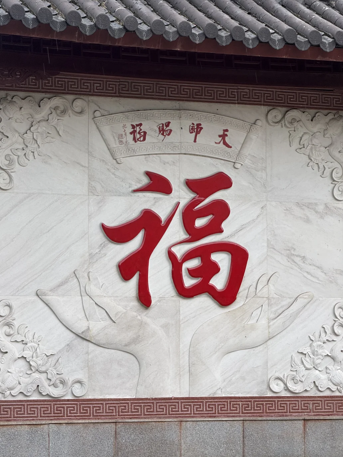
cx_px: 174
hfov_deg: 11.8
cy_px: 226
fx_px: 1664
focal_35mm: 126
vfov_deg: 15.6
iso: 50
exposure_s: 1/99
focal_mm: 15.66
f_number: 2.8
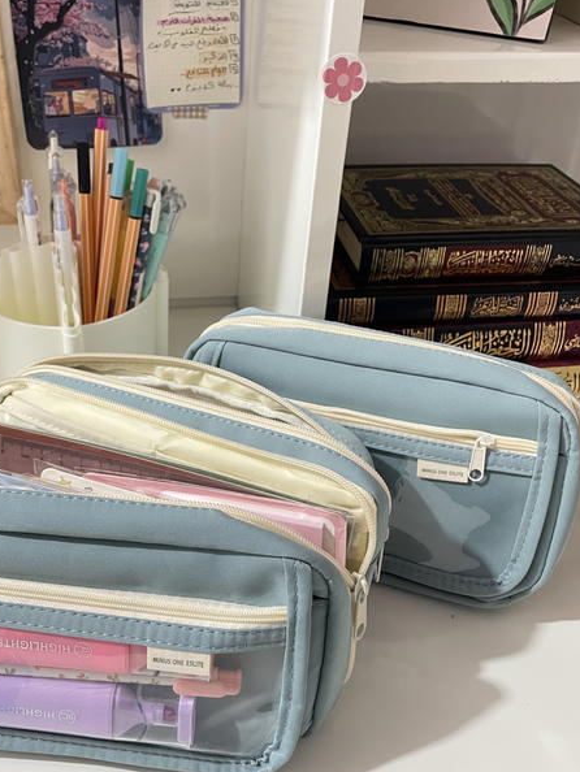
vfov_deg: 52.6
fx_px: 781
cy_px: 367
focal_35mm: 35
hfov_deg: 40.6
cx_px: 246
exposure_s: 1/50
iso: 250
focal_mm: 4.2
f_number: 1.6
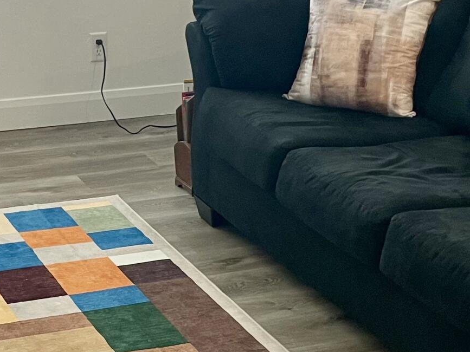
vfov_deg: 16.3
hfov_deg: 21.7
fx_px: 1222
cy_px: 288
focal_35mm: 90
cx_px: 147
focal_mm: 4.2
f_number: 1.6
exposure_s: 1/60
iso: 100
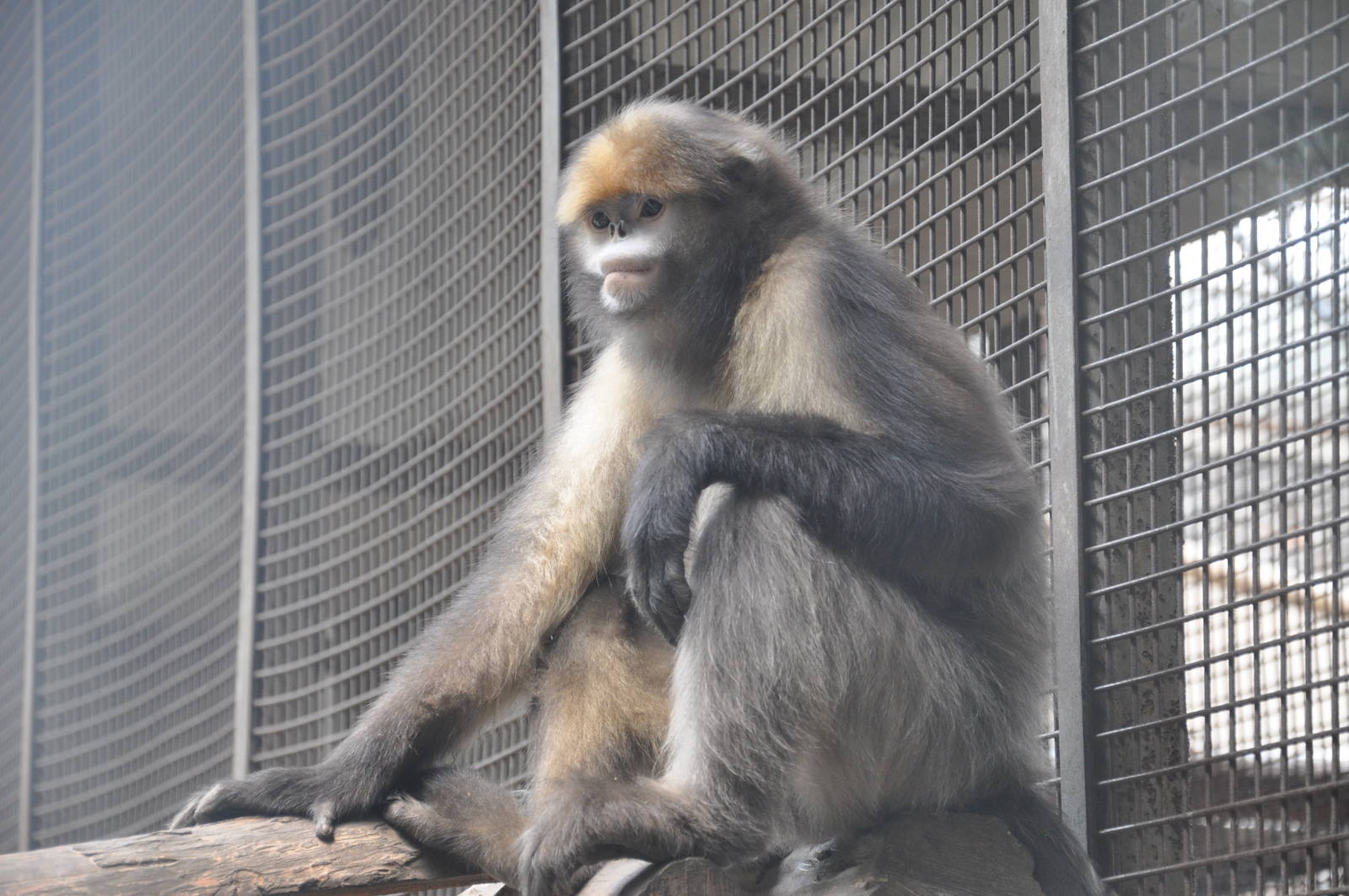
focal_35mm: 128
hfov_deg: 16.1
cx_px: 674
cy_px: 448
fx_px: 4772
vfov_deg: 10.7
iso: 720
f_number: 5.6
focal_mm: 85
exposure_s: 1/60
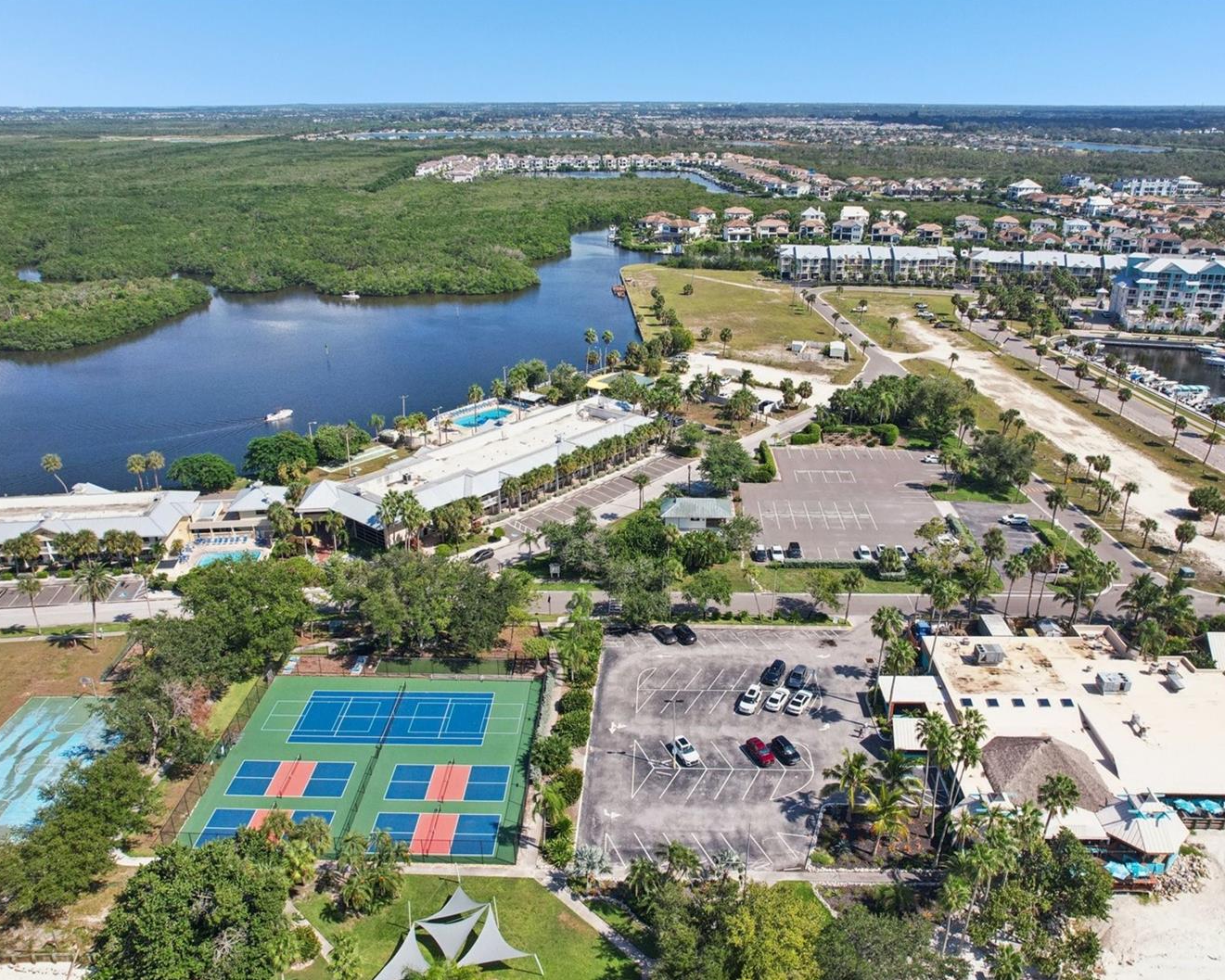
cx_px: 632
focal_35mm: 25
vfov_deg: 56.8
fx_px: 906
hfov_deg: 68.1
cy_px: 488
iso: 400
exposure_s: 1/1250
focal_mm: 8.4
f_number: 2.8
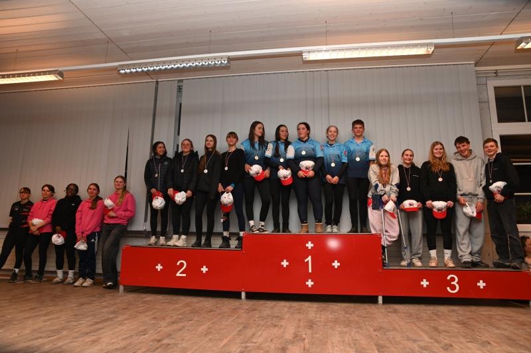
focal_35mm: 24
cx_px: 266
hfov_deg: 73.8
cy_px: 176
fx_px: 354
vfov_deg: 53.1
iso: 800
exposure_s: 1/60
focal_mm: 24
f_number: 7.1
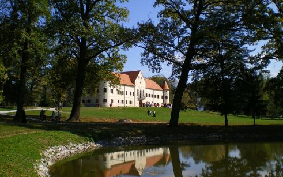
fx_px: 316
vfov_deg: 31.3
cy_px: 87
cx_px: 142
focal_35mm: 41
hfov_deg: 48.2
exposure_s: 1/400
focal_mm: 6.3
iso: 64
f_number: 4.6
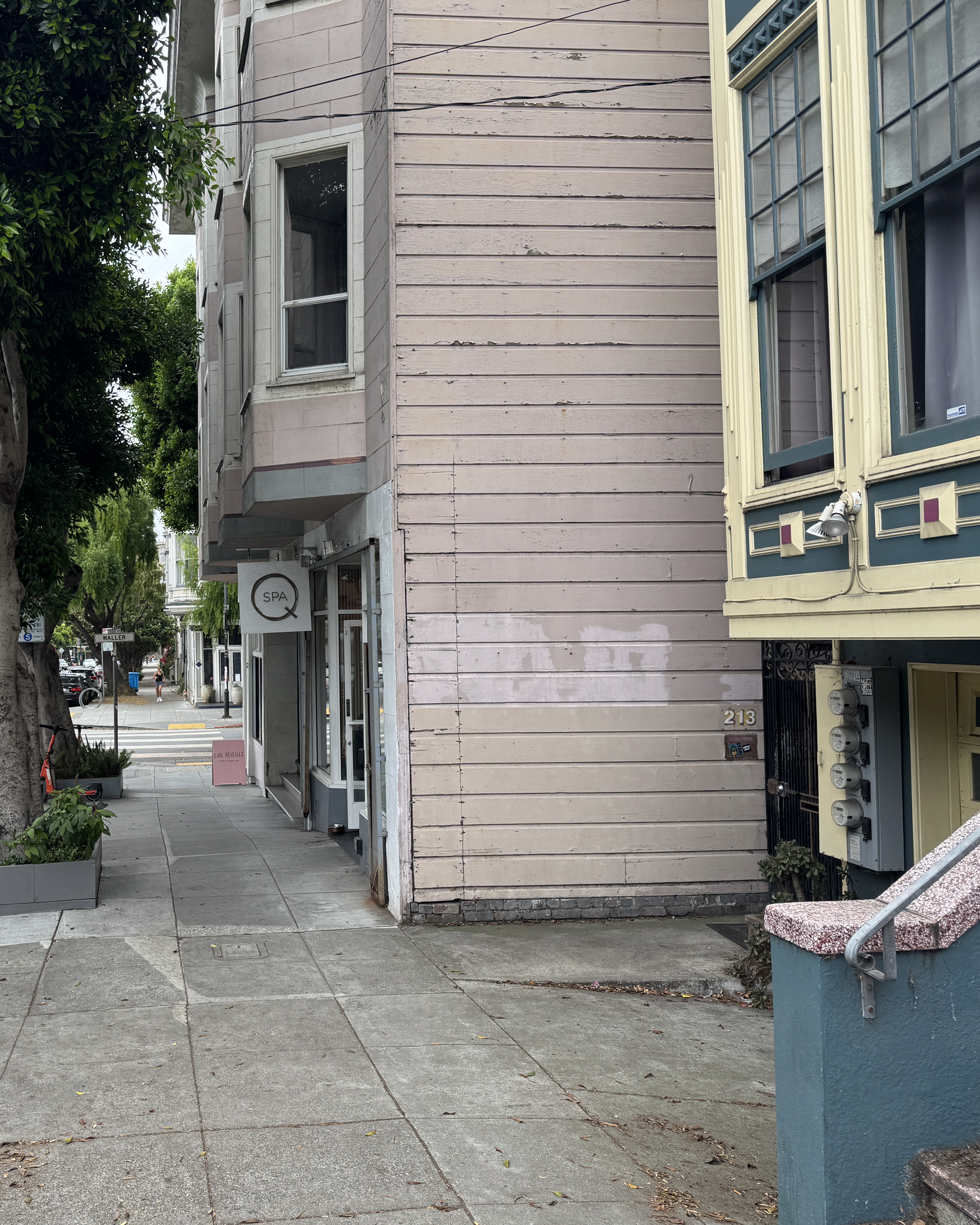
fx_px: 1160
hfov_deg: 44.1
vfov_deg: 55.7
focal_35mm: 32
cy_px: 599
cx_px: 233
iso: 80
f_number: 1.78
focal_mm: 6.76
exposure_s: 1/739
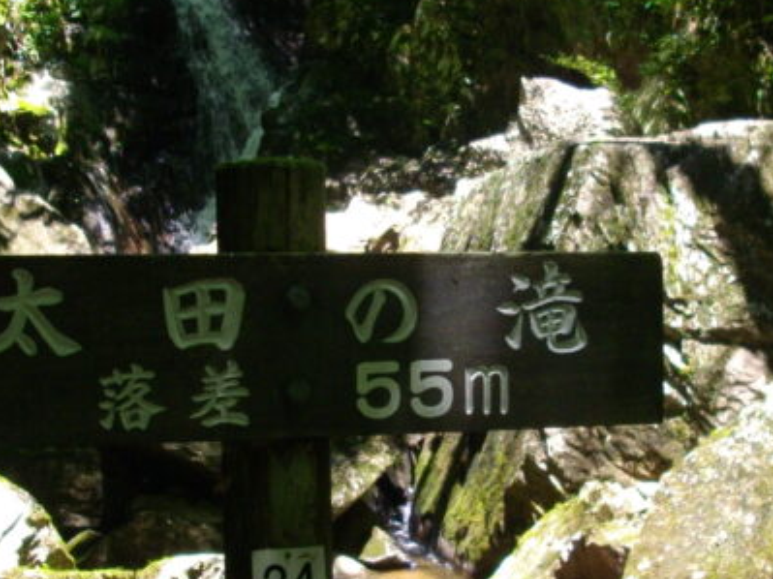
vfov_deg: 15.6
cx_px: 329
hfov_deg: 20.6
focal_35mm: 95
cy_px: 312
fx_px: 2121
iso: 100
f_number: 2.8
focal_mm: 6.2
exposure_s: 1/160
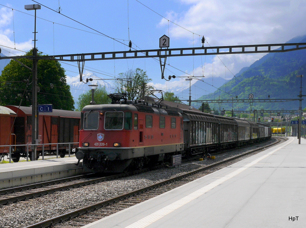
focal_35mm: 34
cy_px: 114
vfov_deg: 41.7
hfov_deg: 54.0
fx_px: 300
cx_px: 153
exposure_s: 1/500
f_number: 9
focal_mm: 17
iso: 160
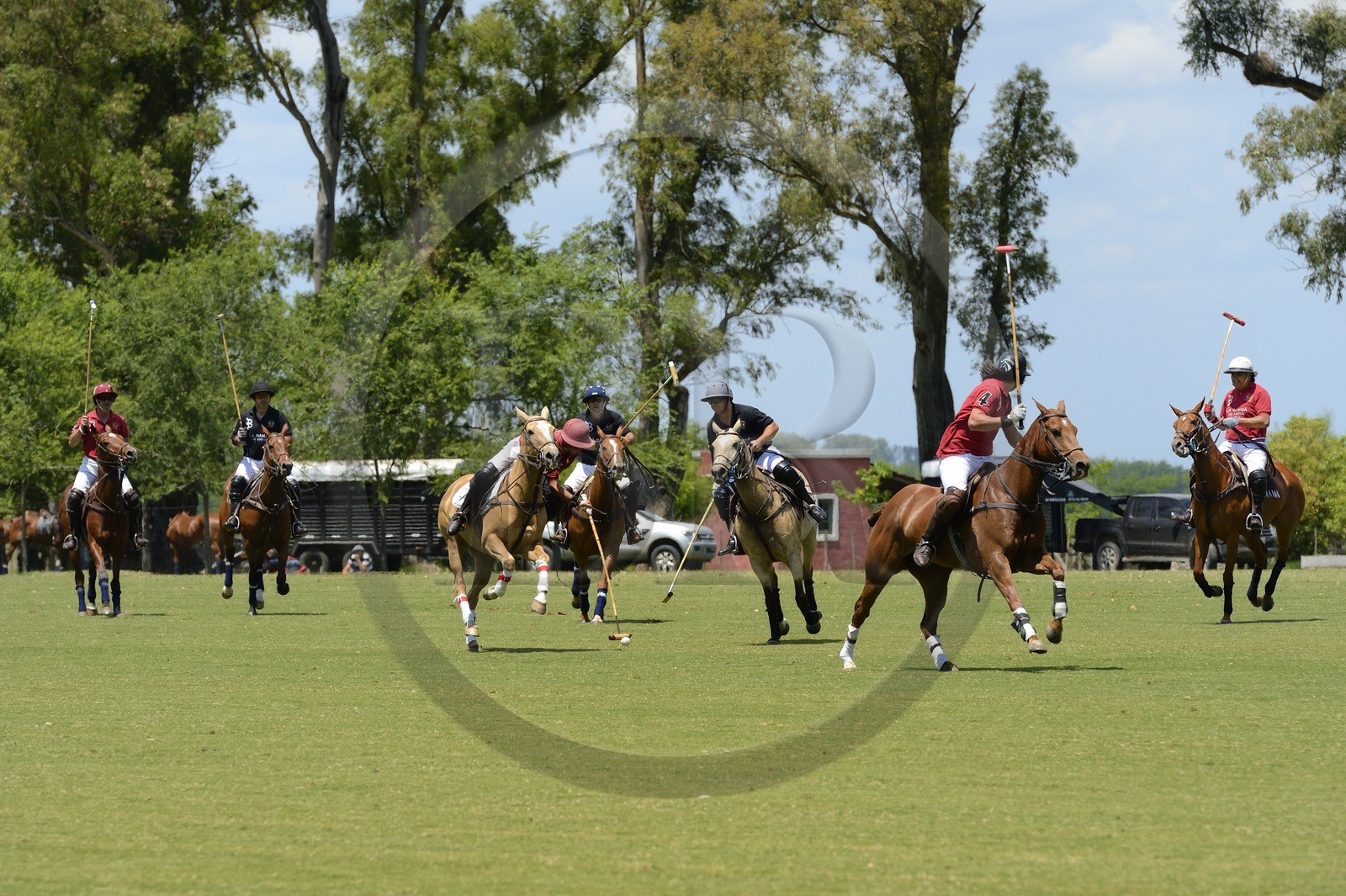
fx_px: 7474
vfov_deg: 6.9
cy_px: 448
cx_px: 673
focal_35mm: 200
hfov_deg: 10.3
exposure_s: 1/1250
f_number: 7.1
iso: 400
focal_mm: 200
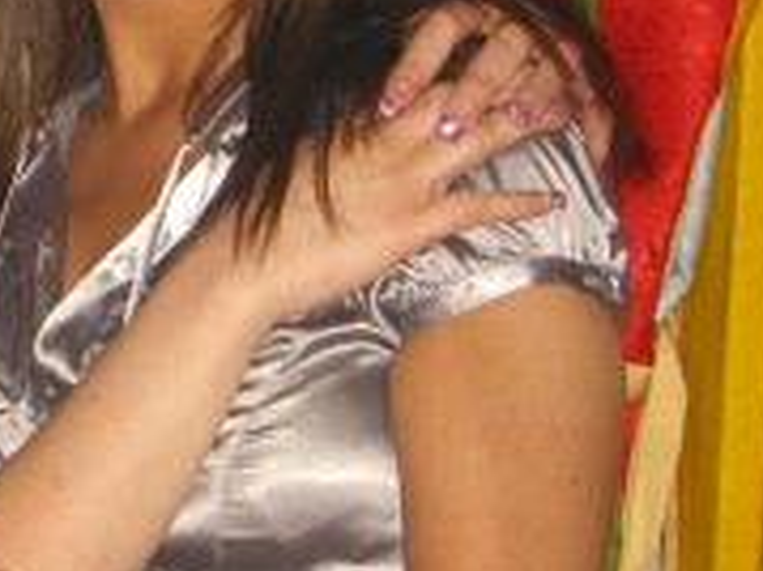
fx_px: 3392
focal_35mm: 154
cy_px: 115
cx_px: -217
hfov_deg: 12.5
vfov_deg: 9.6
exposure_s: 1/60
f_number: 3.1
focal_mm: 9.5
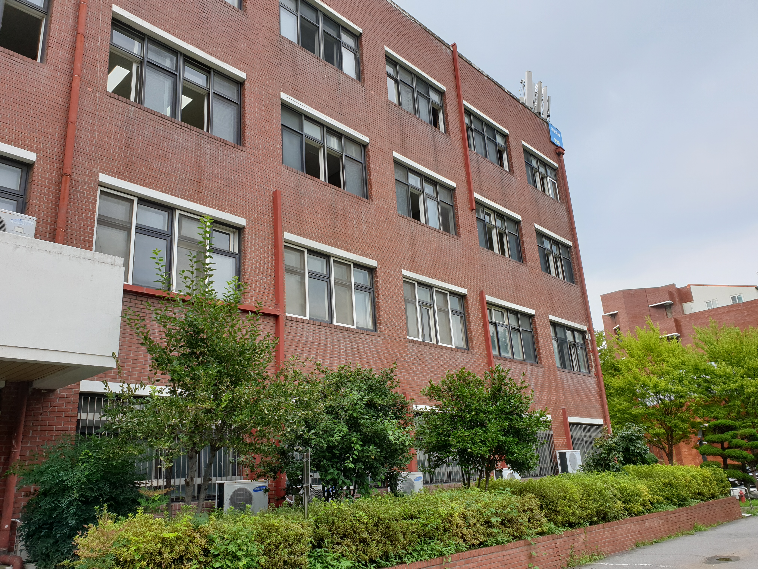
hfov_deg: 67.3
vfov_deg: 53.1
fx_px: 569
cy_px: 284
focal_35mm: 26
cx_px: 379
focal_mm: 4.3
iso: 50
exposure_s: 1/386
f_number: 2.4
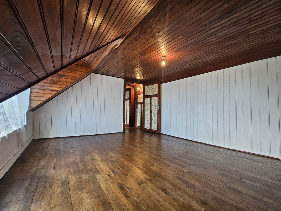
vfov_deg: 89.9
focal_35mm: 13
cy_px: 106
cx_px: 140
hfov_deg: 106.2
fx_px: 106
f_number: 2.2
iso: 160
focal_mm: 2.2
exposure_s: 1/50
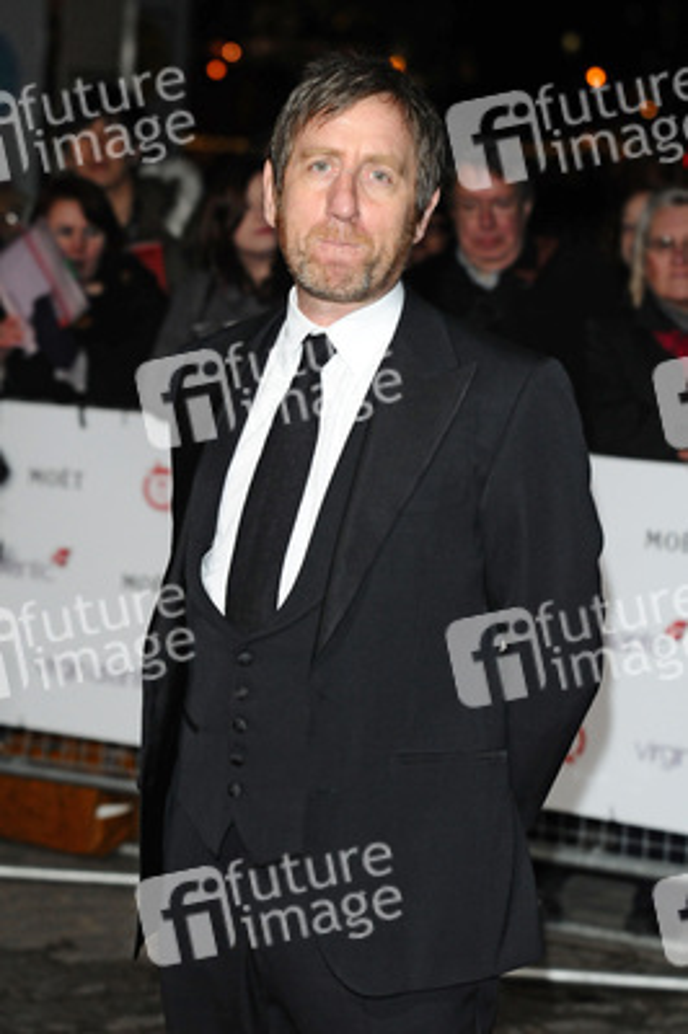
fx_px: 3446
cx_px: 344
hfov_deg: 11.4
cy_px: 517
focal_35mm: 120
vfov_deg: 17.1
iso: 1250
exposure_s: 1/250
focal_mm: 80
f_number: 4.5
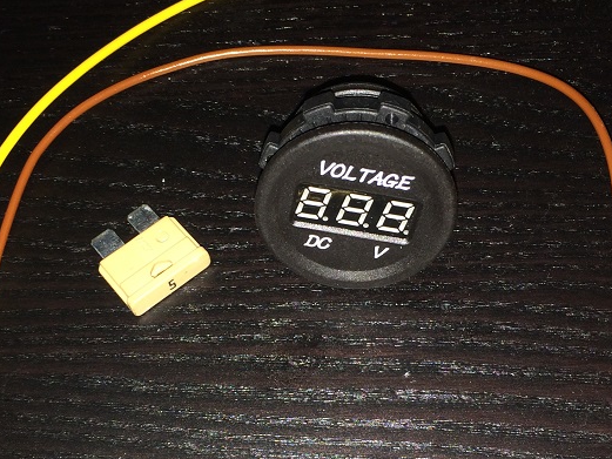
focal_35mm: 57
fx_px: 1008
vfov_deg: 25.3
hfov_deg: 33.8
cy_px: 355
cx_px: 294
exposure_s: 1/33
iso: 40
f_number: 2.2
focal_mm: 4.15
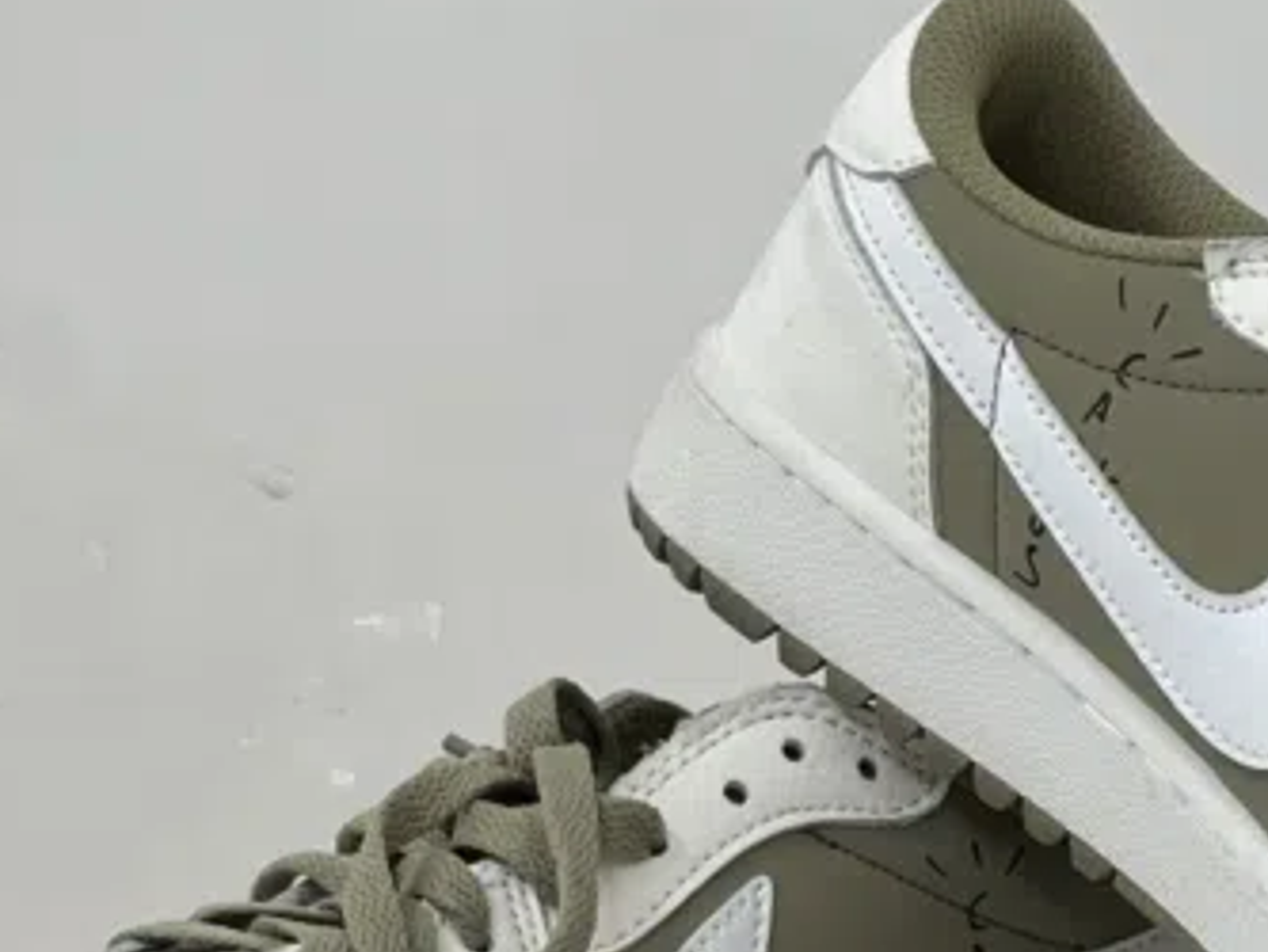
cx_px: 933
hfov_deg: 13.3
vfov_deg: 10.0
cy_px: 769
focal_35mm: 148
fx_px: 5423
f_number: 2.8
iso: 250
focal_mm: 9
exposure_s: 1/107
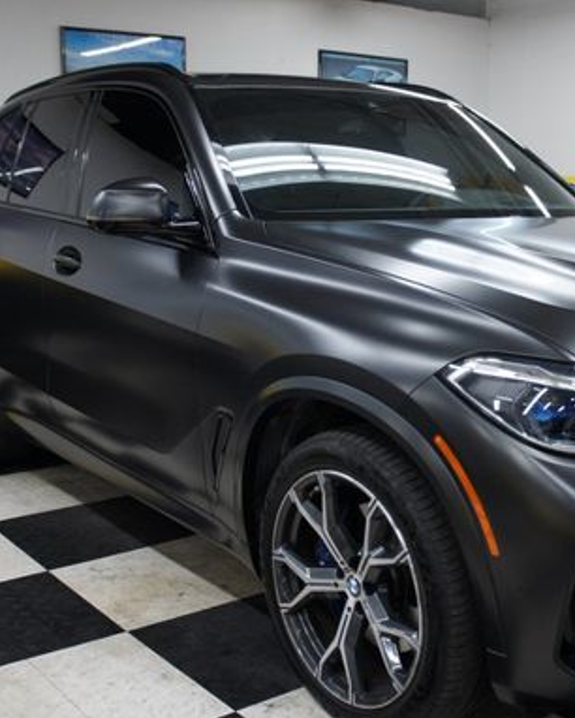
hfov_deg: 33.1
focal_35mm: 45
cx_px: 417
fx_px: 952
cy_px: 398
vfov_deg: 41.3
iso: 250
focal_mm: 19
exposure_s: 1/30
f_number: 3.5
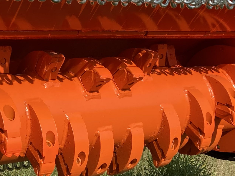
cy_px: 53
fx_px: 604
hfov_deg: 21.8
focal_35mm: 89
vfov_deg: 16.5
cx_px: 56
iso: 20
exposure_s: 1/1567
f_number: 1.8
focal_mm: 3.99
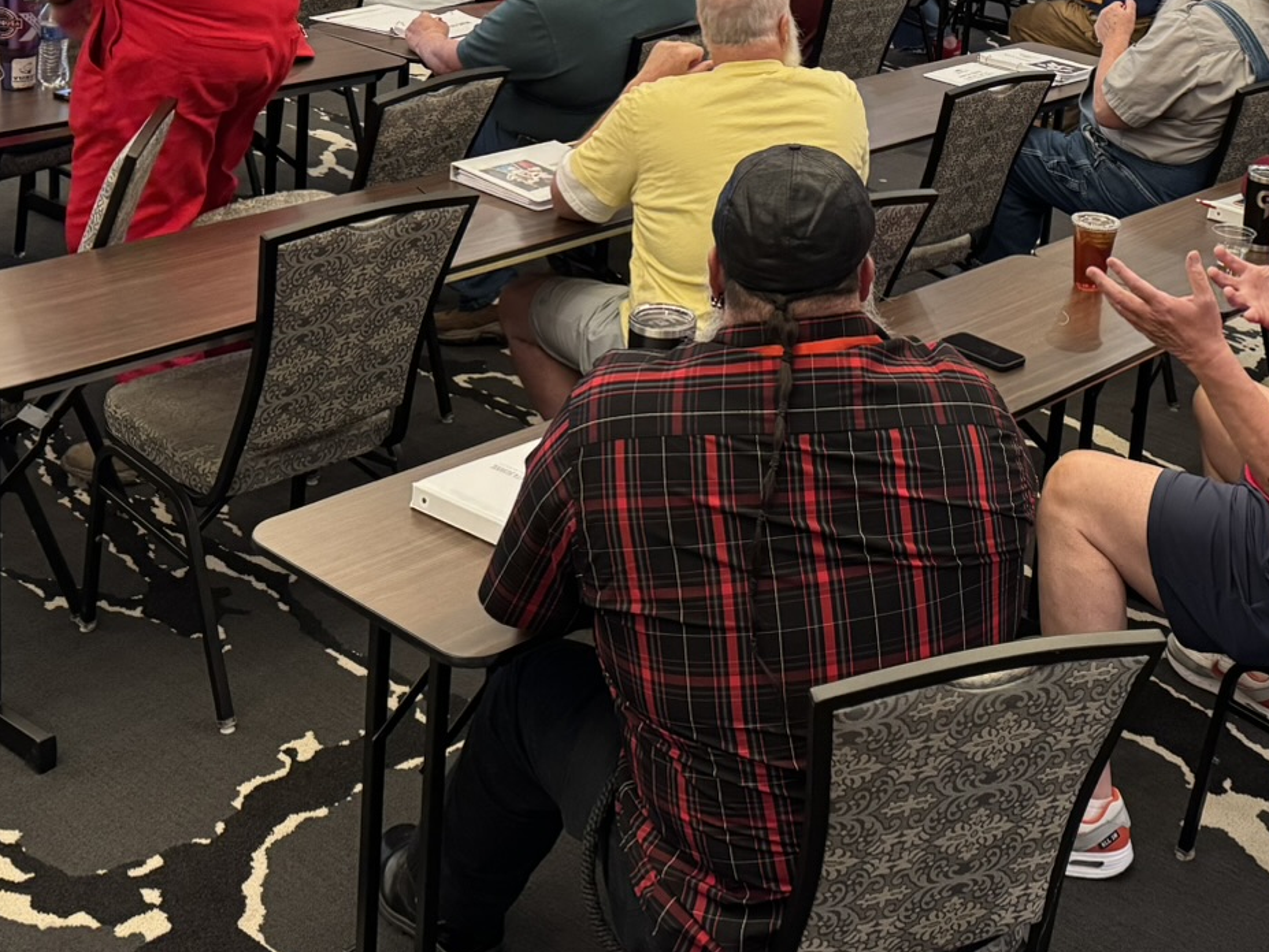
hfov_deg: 35.3
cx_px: 956
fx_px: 1944
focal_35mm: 53
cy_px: 62
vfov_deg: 26.4
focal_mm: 6.76
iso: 500
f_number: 1.78
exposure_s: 1/60
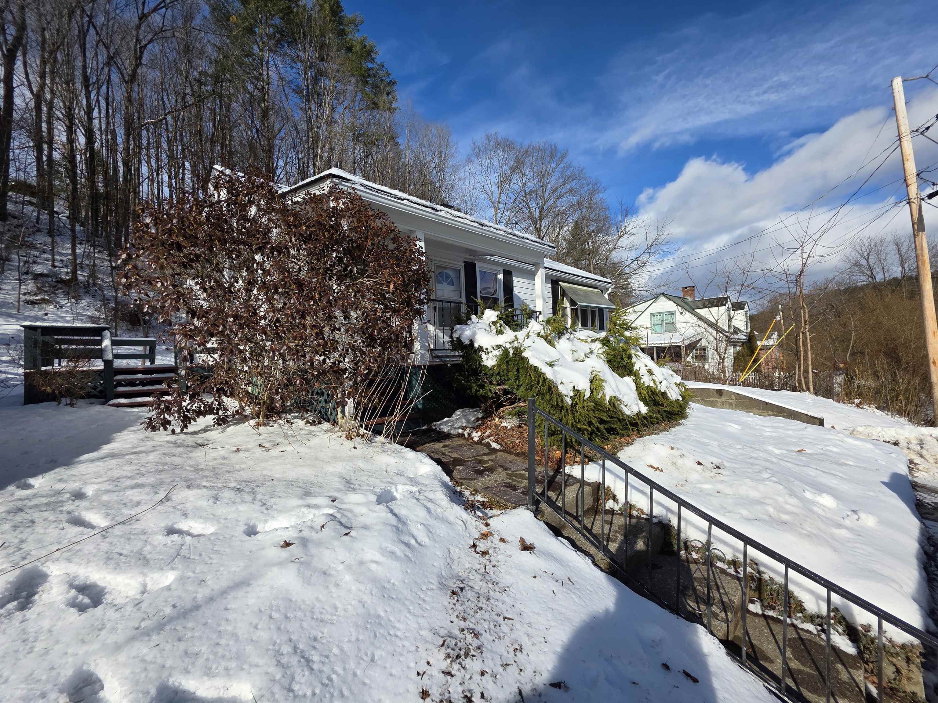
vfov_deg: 89.9
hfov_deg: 106.2
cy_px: 352
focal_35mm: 13
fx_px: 352
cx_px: 469
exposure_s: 1/2497
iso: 40
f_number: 1.9
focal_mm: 2.2
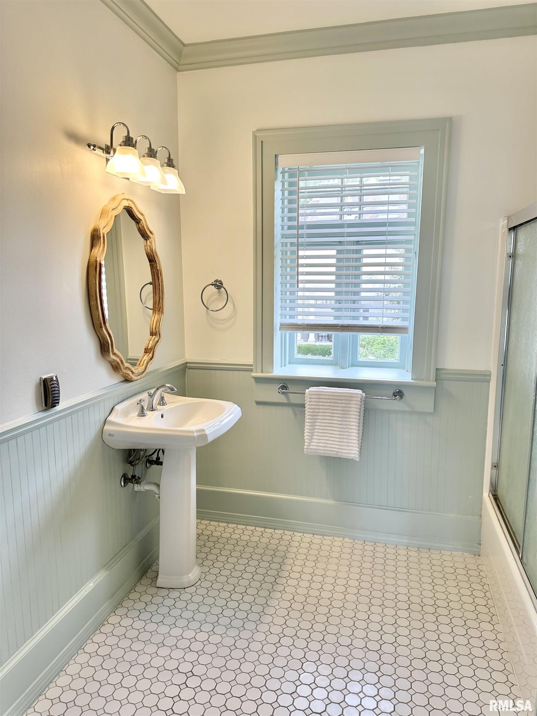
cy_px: 358
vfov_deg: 71.6
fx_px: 496
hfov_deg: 56.8
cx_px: 268
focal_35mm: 24
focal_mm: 6.86
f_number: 1.78
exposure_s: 1/134
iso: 64
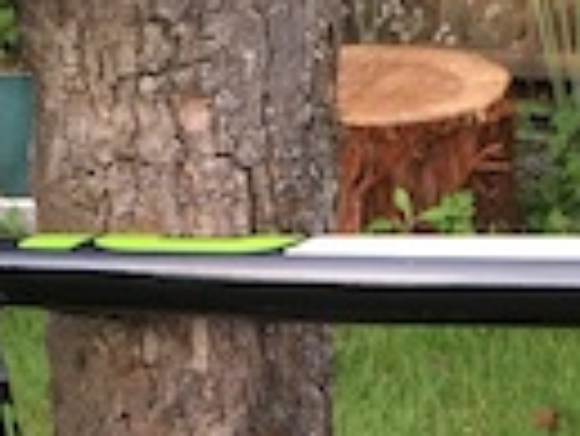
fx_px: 3019
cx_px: 486
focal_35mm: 180
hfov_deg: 10.9
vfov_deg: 7.9
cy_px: 868
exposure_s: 1/120
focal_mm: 4.15
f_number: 2.2
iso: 32
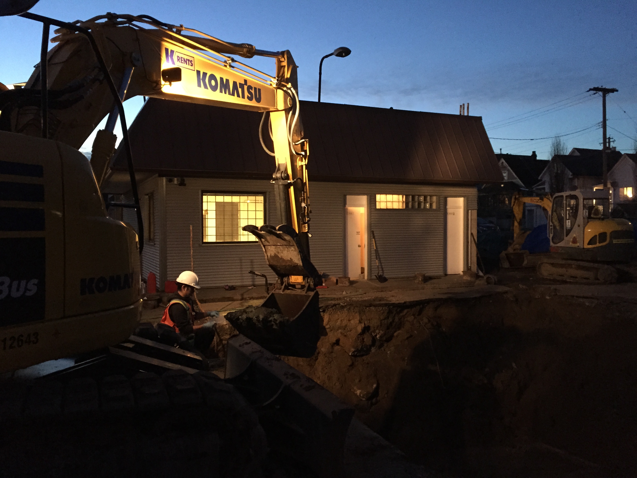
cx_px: 318
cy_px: 239
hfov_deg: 61.7
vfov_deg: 48.2
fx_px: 534
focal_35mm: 29
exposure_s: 1/15
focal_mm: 4.15
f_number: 2.2
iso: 320
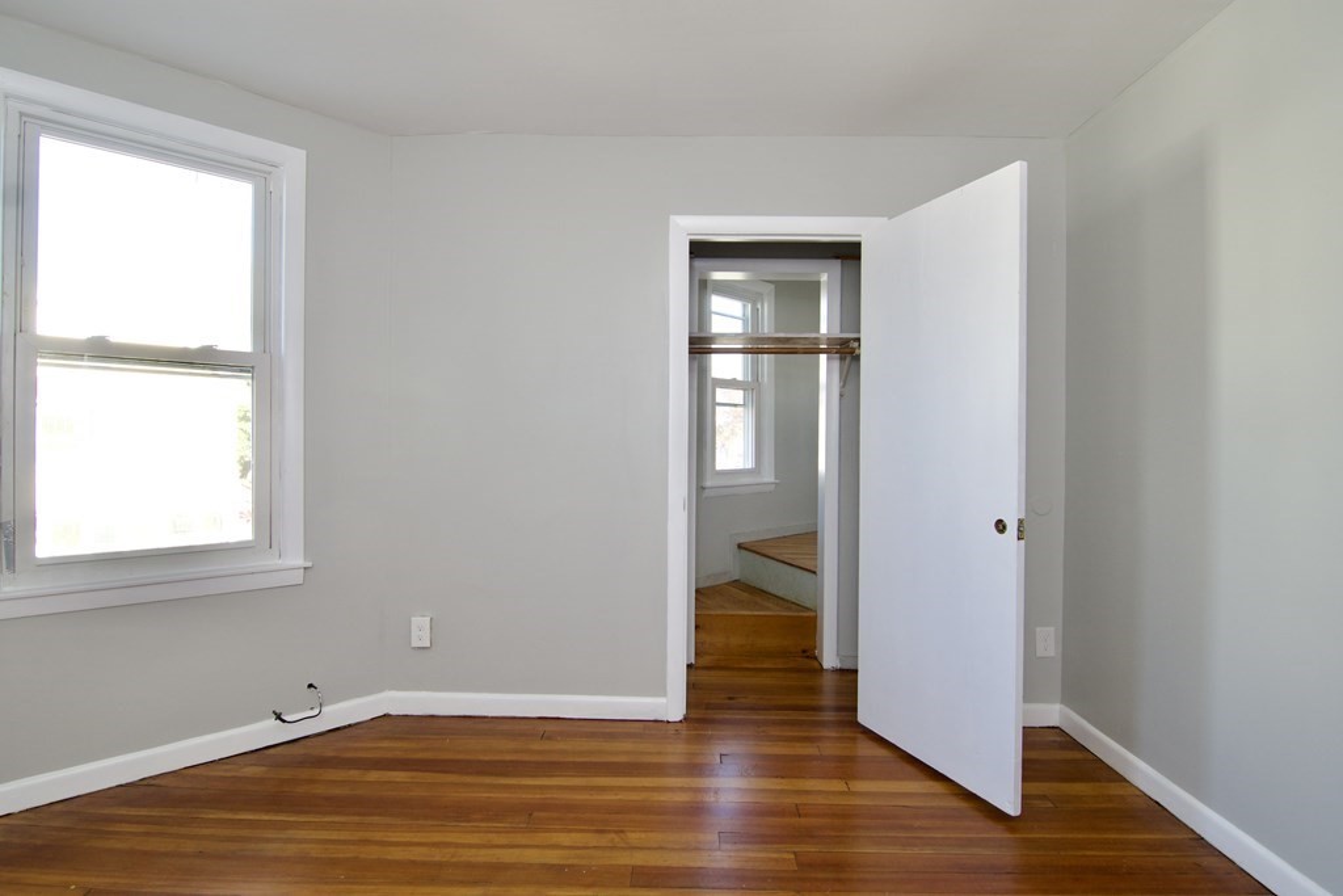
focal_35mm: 17
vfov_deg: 69.7
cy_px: 448
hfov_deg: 92.4
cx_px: 672
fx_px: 644
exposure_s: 1/25
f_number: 7.1
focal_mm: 11.5
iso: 320
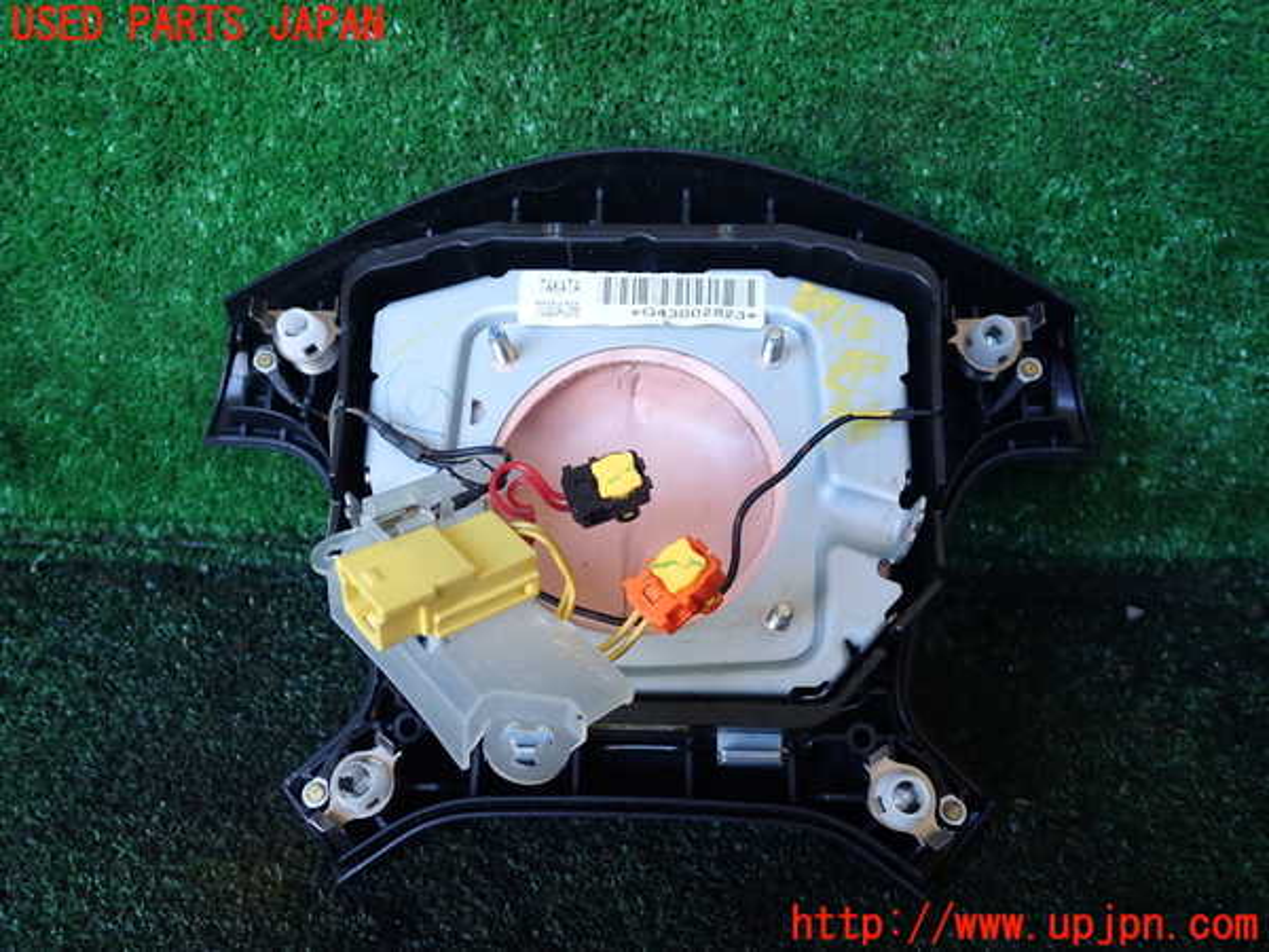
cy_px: 476
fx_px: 1100
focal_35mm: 30
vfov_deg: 46.8
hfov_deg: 60.0
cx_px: 634
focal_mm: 5.4
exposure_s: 1/60
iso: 200
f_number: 2.3
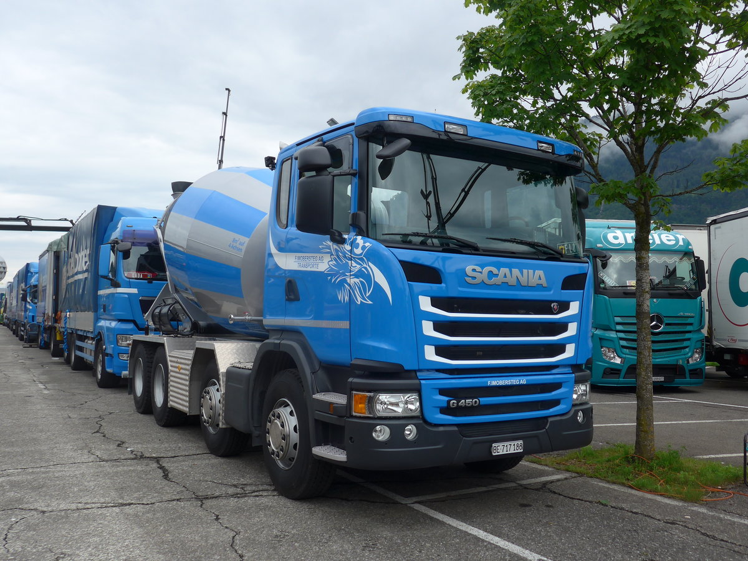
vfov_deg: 45.4
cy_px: 280
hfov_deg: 58.4
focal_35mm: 31
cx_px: 374
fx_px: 670
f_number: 2.8
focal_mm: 6.5
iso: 80
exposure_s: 1/640
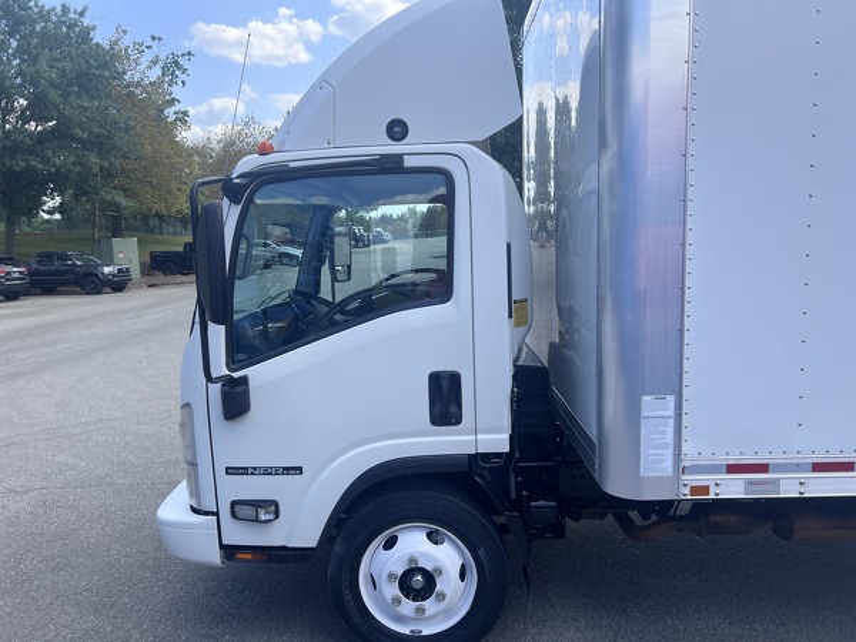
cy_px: 321
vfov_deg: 53.1
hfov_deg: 67.3
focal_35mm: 26
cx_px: 428
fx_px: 643
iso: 50
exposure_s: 1/1531
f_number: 1.5
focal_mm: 5.7
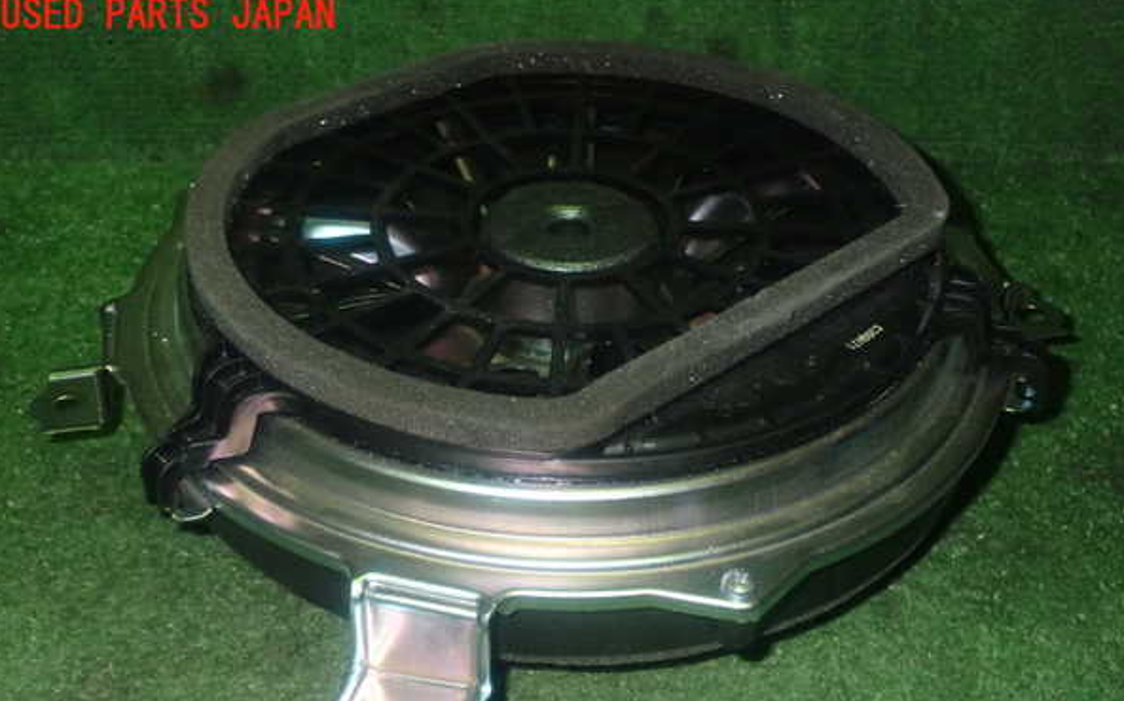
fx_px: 1347
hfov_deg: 45.3
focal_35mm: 44
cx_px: 559
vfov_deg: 29.1
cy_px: 419
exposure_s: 1/40
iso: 800
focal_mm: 7.31
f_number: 8
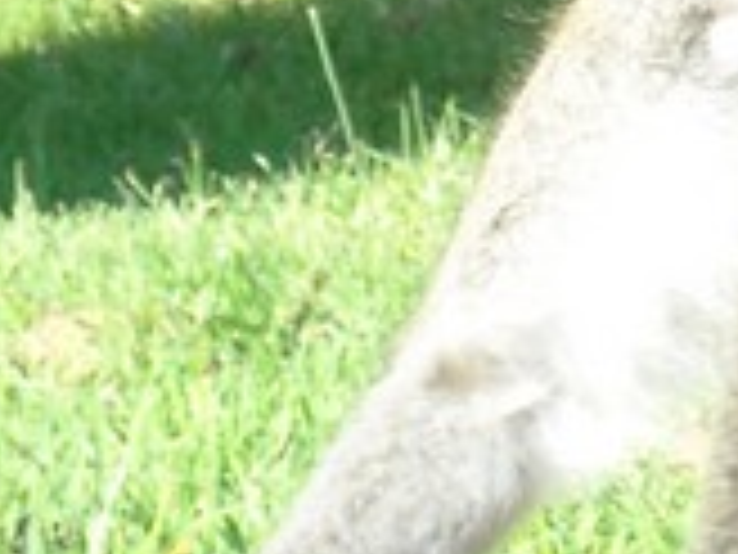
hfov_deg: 3.9
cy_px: 342
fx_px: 10916
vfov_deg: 2.9
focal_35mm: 512
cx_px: 927
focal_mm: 17.1
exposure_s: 1/250
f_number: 4.7
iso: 208
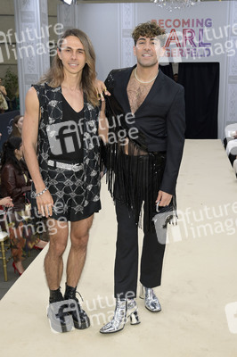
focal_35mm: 38
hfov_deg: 35.0
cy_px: 178
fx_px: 376
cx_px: 118
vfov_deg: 50.7
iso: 500
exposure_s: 1/250
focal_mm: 38
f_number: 5.6
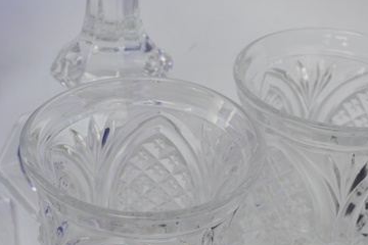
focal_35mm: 80
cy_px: 186
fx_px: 818
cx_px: 203
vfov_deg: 17.0
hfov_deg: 25.3
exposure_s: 1/200
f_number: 7.1
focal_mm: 32
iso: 200
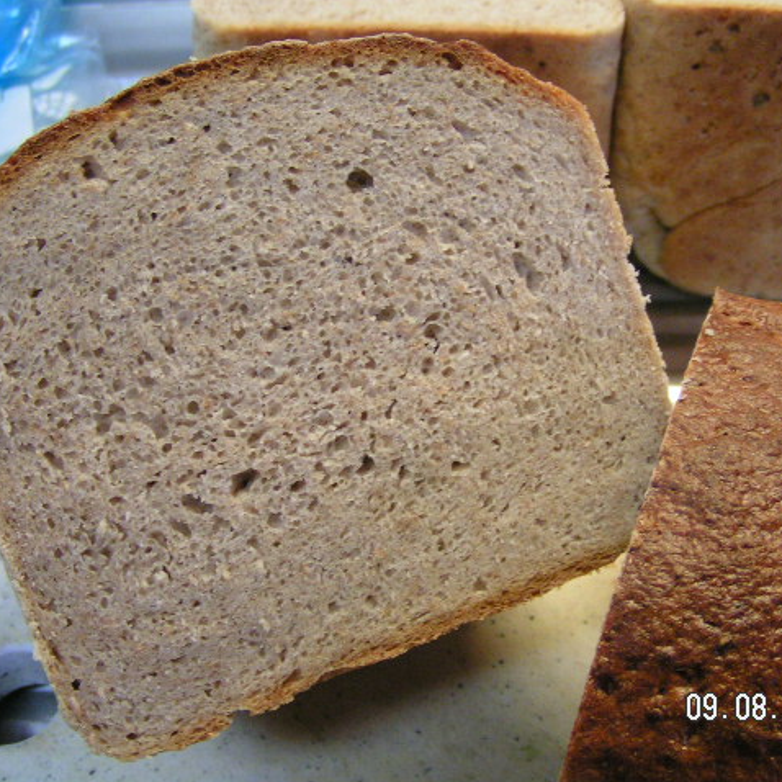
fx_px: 1150
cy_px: 391
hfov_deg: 37.5
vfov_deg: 37.6
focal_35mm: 45
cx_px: 414
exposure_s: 1/25
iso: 200
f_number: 2.8
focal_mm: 5.8
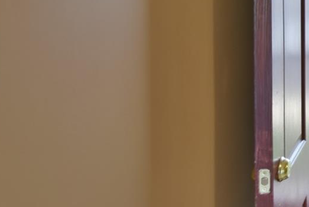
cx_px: 464
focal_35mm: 53
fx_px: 453
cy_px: -23
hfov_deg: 26.8
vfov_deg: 23.9
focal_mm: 11.5
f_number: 9
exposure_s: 1/6
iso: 400
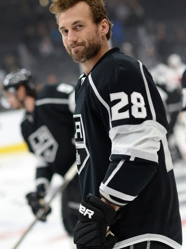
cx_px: 93
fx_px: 681
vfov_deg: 20.6
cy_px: 107
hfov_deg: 15.6
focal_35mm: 95
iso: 2000
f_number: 2
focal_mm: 85
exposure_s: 1/3200
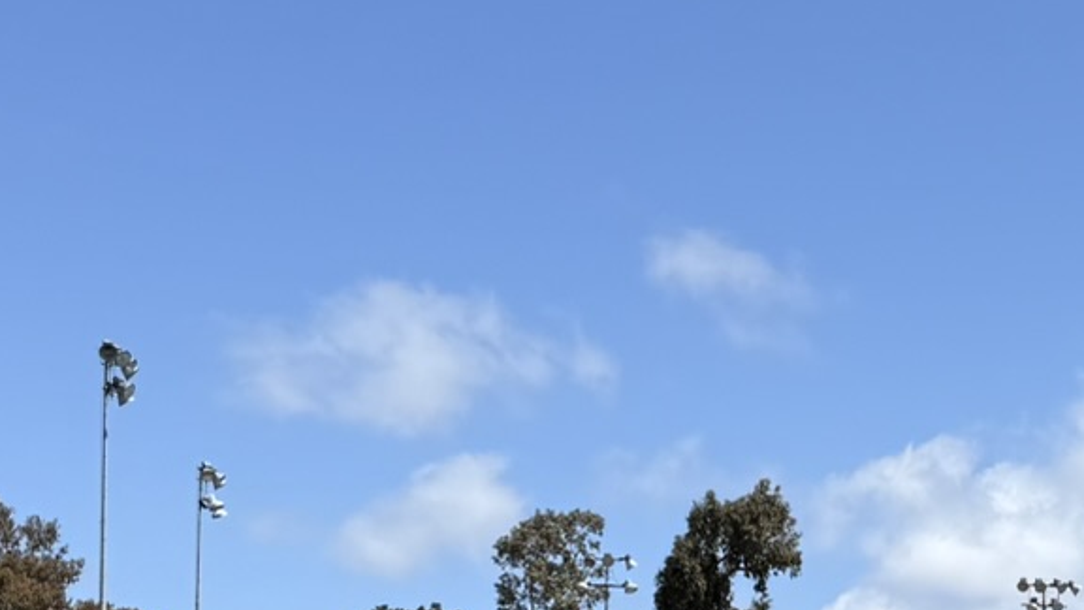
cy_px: 907
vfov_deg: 12.4
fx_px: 2673
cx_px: 986
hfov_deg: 22.3
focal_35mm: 93
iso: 80
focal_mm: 6.76
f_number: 1.78
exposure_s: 1/4405
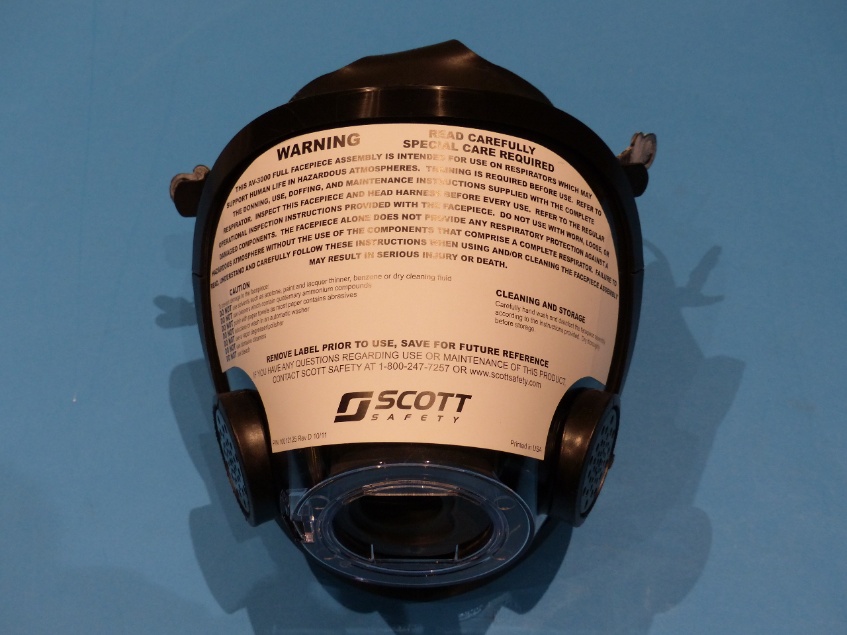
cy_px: 318
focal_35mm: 49
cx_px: 424
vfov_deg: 29.7
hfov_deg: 38.9
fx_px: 1199
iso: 250
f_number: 2.8
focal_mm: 8.7
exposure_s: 1/60
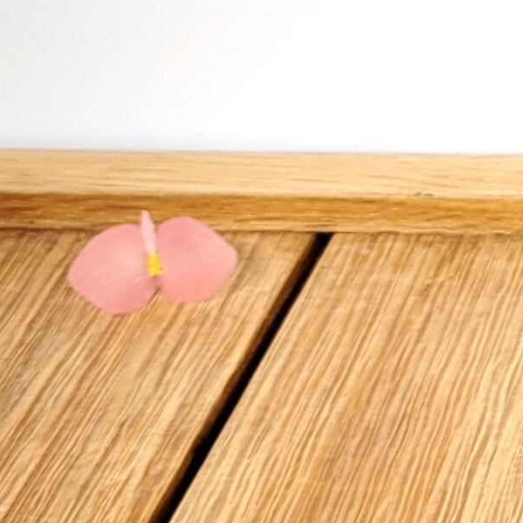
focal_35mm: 150
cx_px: 1228
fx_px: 2564
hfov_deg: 10.2
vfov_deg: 11.4
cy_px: -123
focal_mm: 5.4
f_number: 1.8
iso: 40
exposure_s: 1/823
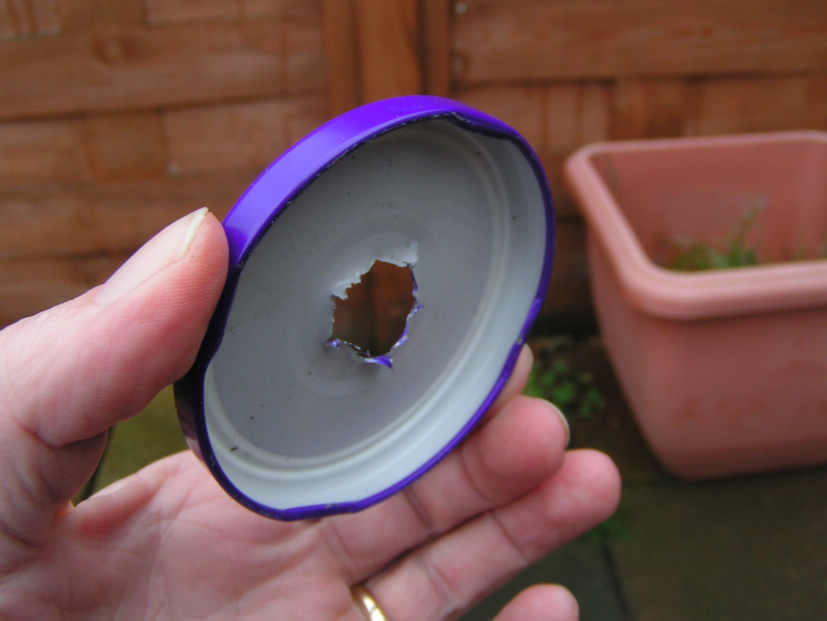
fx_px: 908
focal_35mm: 38
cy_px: 310
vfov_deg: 37.7
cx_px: 414
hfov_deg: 49.0
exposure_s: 1/60
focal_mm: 5.8
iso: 50
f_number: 3.5
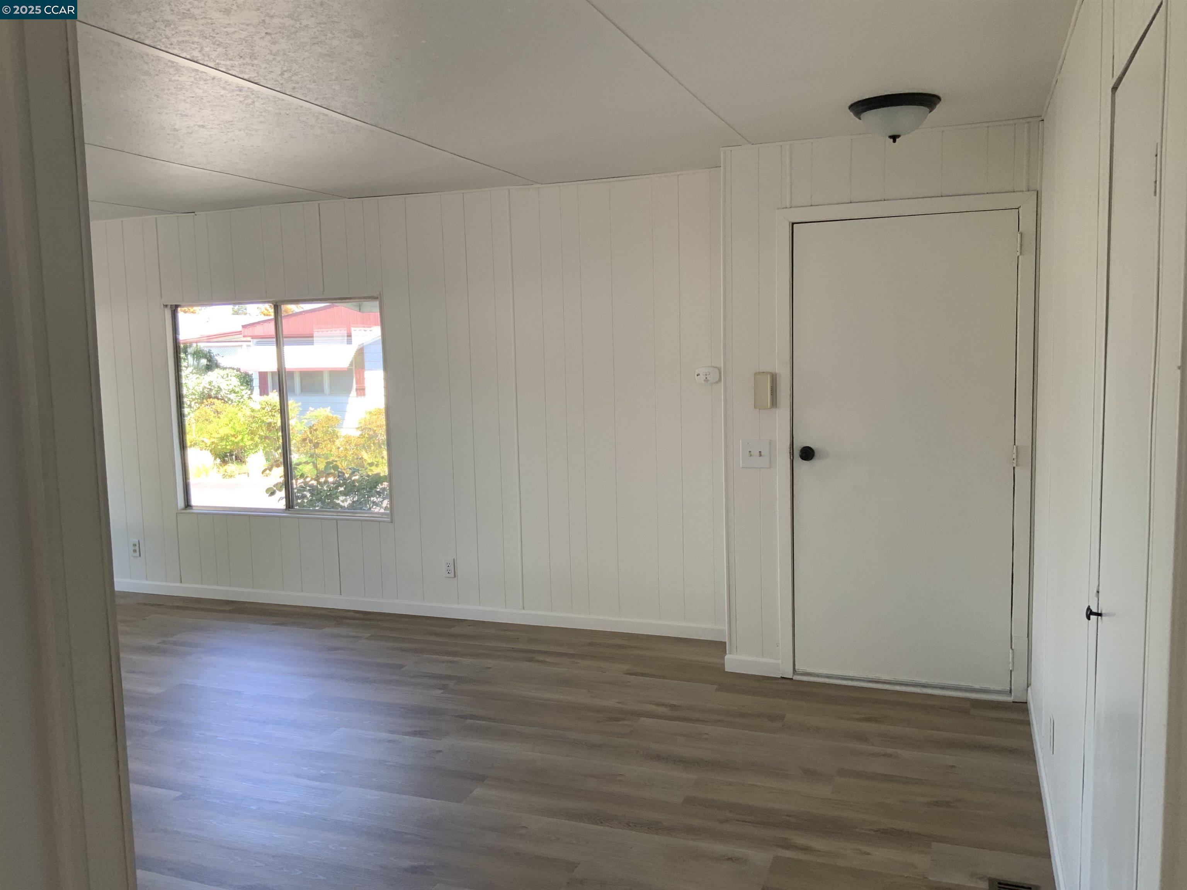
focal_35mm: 29
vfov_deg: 48.2
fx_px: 994
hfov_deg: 61.7
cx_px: 594
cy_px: 445
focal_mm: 3
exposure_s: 1/122
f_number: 1.8
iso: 50
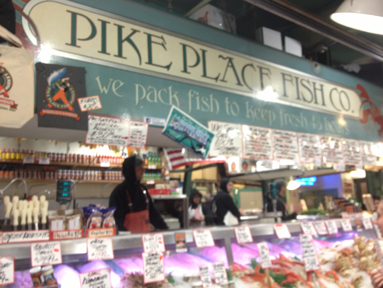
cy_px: 144
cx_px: 192
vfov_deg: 40.7
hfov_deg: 52.6
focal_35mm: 35
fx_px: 387
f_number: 2.4
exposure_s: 1/20
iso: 100
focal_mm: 4.28
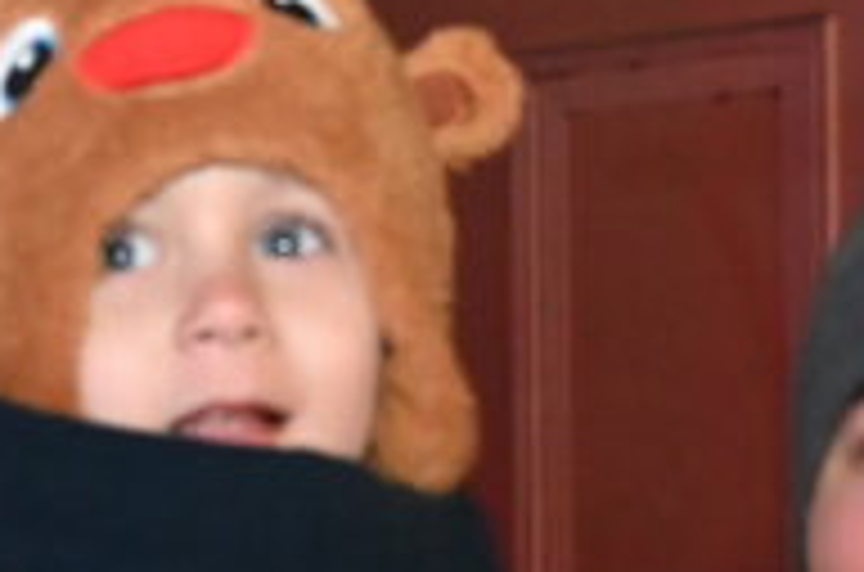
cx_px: 594
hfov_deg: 9.4
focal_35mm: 219
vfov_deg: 6.1
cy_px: 1151
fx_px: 5243
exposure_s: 1/60
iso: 6400
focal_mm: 41
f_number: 5
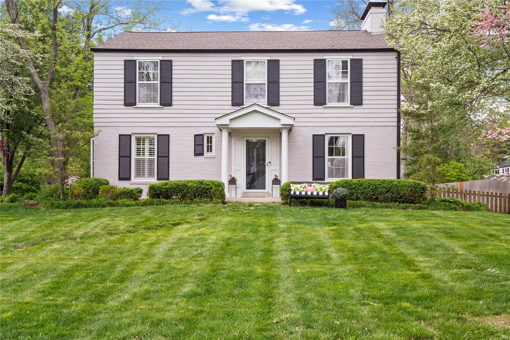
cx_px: 255
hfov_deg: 53.1
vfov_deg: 36.9
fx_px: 510
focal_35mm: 36
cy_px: 170
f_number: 8
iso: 400
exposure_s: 1/80
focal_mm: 18
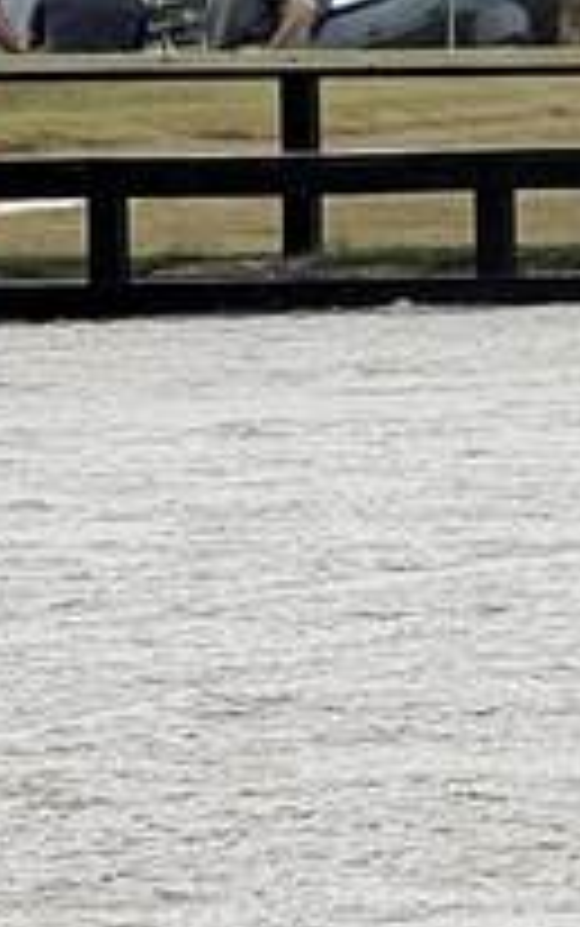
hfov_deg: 2.6
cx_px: 1448
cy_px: 171
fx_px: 12805
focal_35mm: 507
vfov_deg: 4.1
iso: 32
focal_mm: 9
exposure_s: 1/570
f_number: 2.8
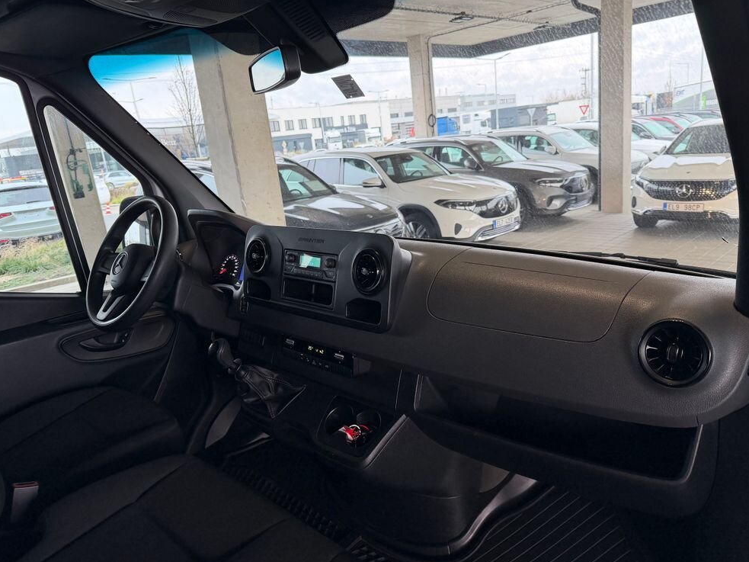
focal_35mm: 25
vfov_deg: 54.9
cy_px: 286
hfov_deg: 69.4
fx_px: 541
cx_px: 375
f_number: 1.78
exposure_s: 1/207
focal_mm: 6.76
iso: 200
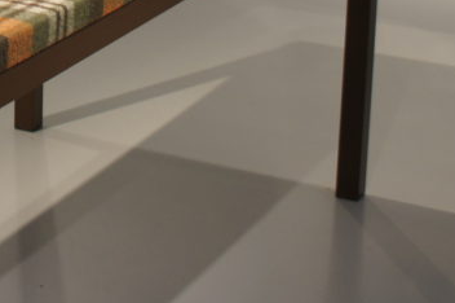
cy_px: -234
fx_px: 1629
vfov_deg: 10.1
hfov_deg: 15.3
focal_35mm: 129
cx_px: -94
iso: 200
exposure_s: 1/30
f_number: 3.5
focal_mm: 18
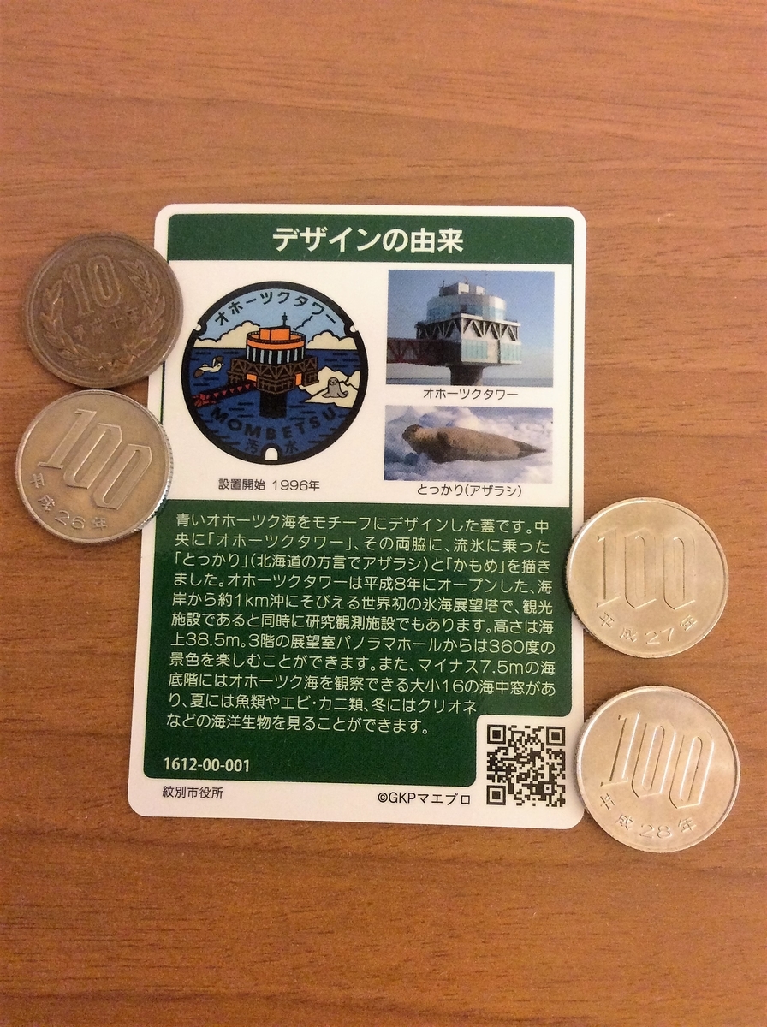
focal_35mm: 32
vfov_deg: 56.9
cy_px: 514
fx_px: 948
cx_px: 384
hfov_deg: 44.0
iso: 200
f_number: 2.4
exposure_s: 1/25
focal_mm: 3.3
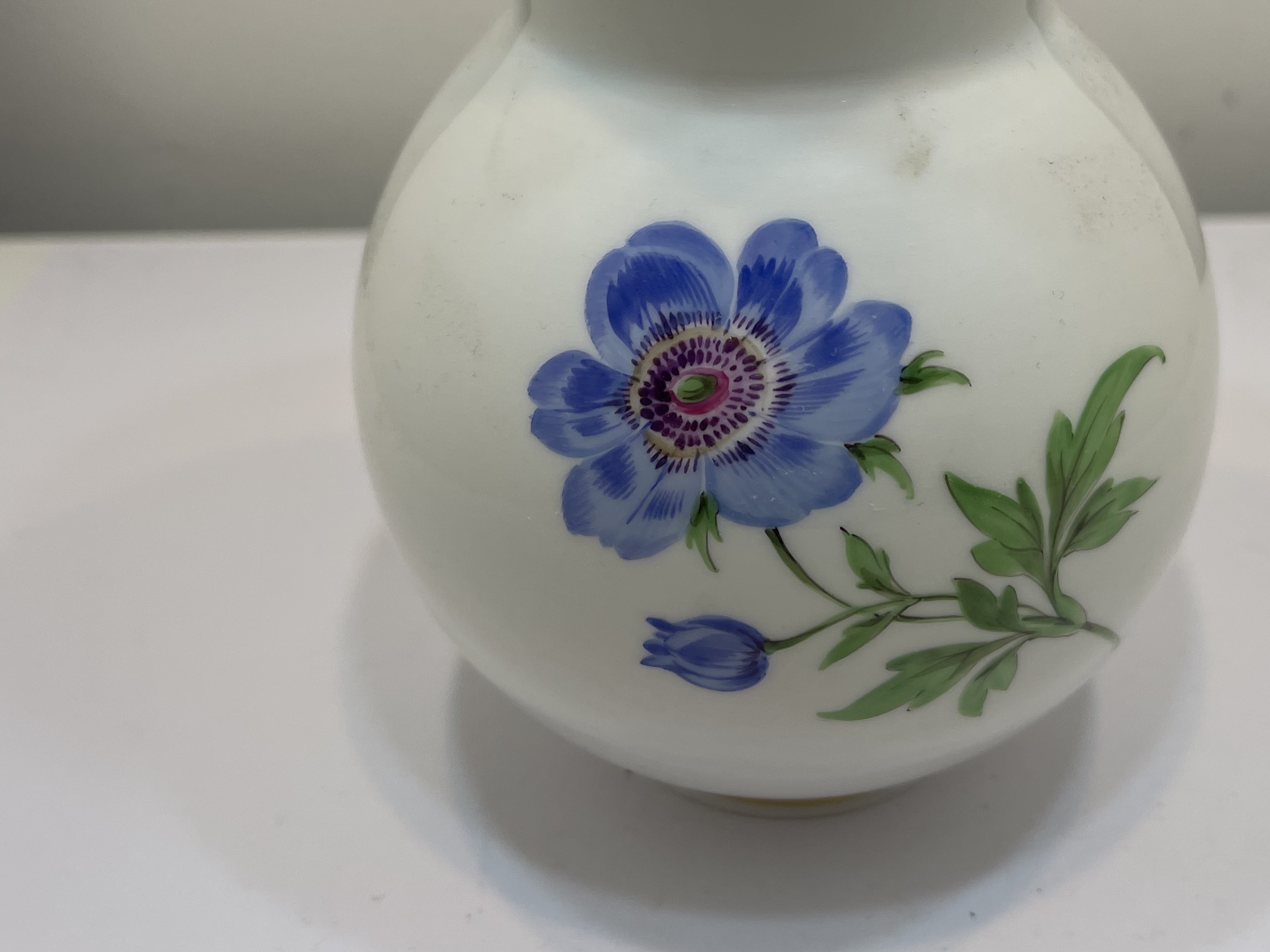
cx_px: 754
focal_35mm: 44
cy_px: 226
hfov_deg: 42.8
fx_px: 1614
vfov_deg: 32.2
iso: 32
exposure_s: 1/383
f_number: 1.6
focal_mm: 5.1
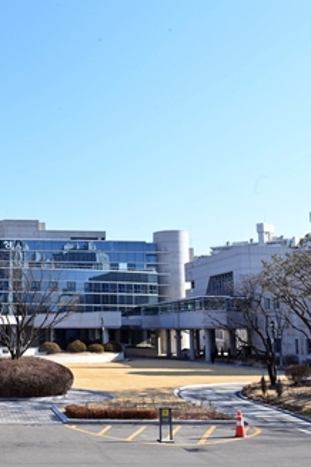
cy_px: 231
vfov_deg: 38.2
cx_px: 10
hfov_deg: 24.9
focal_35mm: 52
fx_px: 674
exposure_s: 1/400
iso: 800
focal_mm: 34
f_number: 13
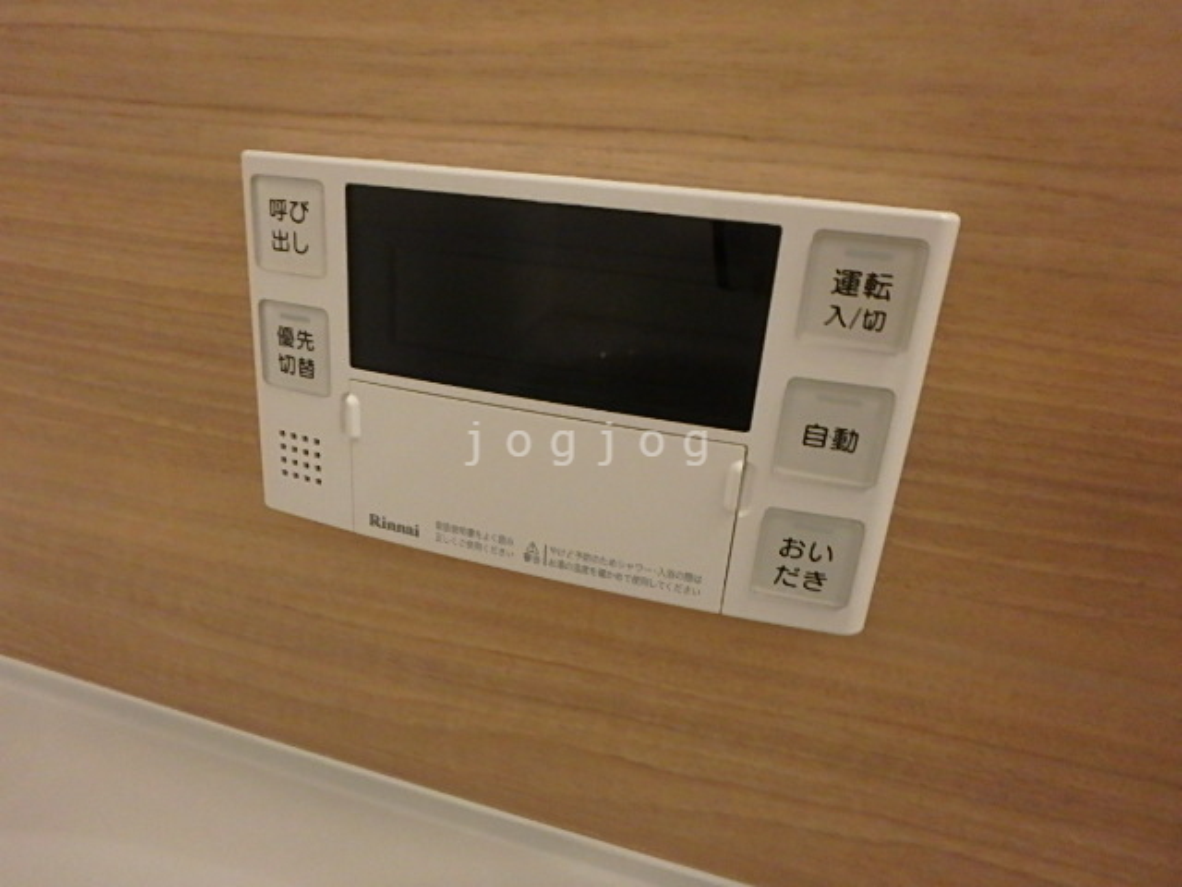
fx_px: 717
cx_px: 591
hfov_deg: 79.0
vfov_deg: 63.4
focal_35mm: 21
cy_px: 444
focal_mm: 3.7
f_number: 3.5
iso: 800
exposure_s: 1/15
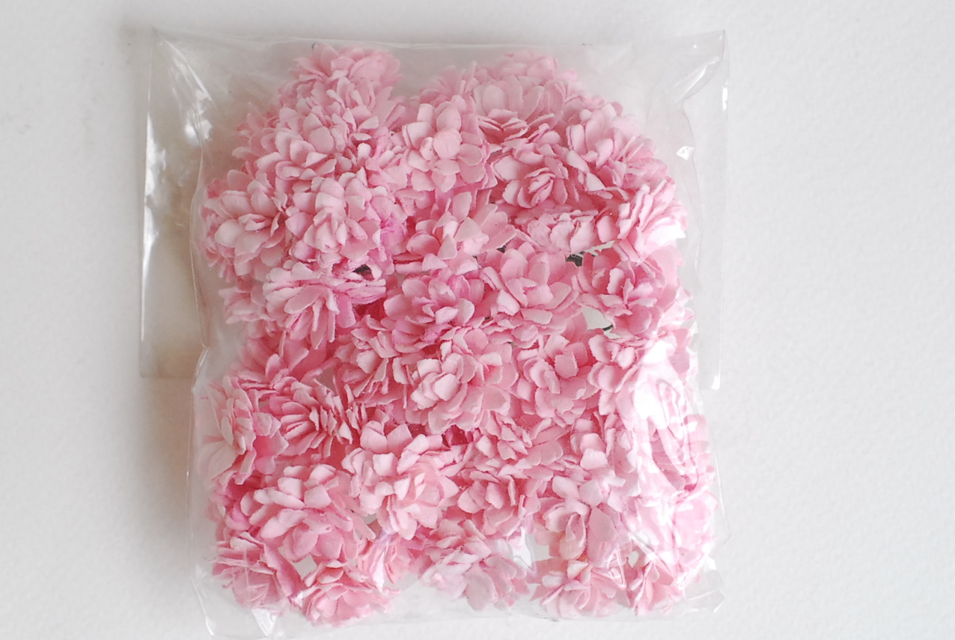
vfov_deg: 15.1
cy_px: 350
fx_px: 2418
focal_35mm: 91
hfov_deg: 22.3
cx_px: 427
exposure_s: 1/125
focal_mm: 40
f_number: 5.6
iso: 640
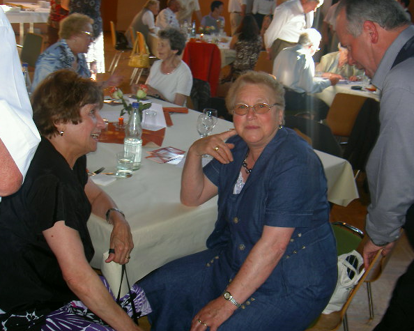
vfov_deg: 36.5
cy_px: 164
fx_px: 502
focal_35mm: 41
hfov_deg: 44.8
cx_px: 202
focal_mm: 8
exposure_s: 1/59.5
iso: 100
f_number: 2.8
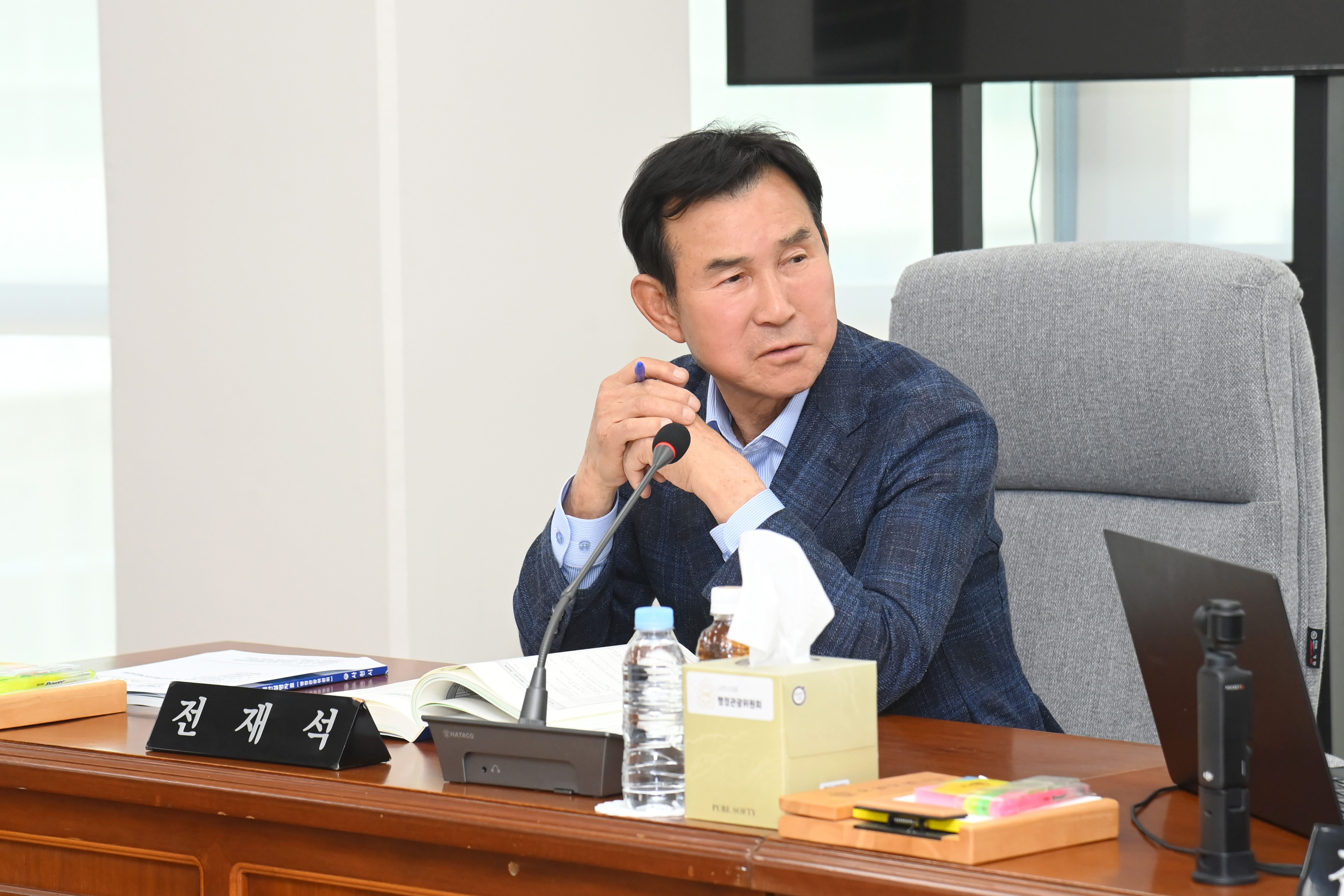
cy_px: 448
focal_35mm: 120
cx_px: 672
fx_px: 4480
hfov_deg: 17.1
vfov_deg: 11.4
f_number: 6.3
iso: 2500
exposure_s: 1/250
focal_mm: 120
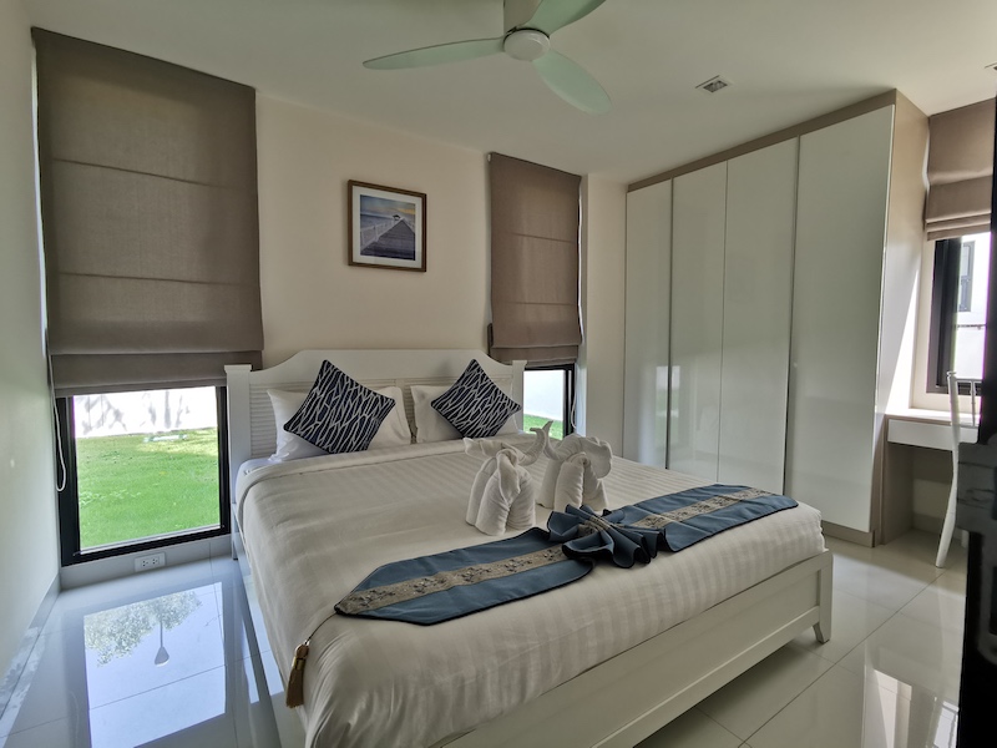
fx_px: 490
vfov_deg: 74.7
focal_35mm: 17
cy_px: 374
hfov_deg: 91.0
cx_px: 498
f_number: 2.2
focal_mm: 2.26
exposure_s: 1/100
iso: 100
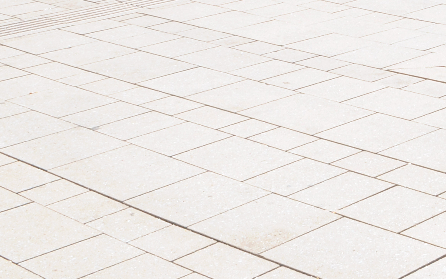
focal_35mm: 96
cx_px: 625
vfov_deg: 12.2
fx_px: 1166
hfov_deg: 19.5
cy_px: -268
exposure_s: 1/250
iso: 200
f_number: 8
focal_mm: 17
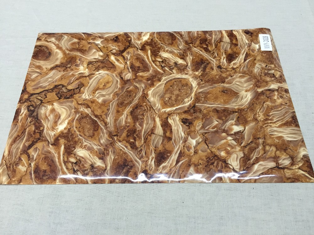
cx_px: 157
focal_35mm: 29
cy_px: 118
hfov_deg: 61.7
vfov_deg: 48.2
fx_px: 263
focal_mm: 4.15
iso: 200
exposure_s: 1/33
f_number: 2.2
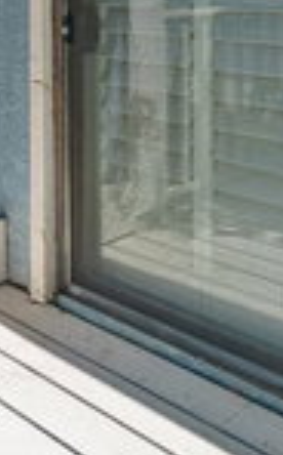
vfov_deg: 34.5
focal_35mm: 53
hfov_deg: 23.5
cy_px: -9
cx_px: 268
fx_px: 657
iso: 640
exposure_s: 1/250
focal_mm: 16
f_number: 8
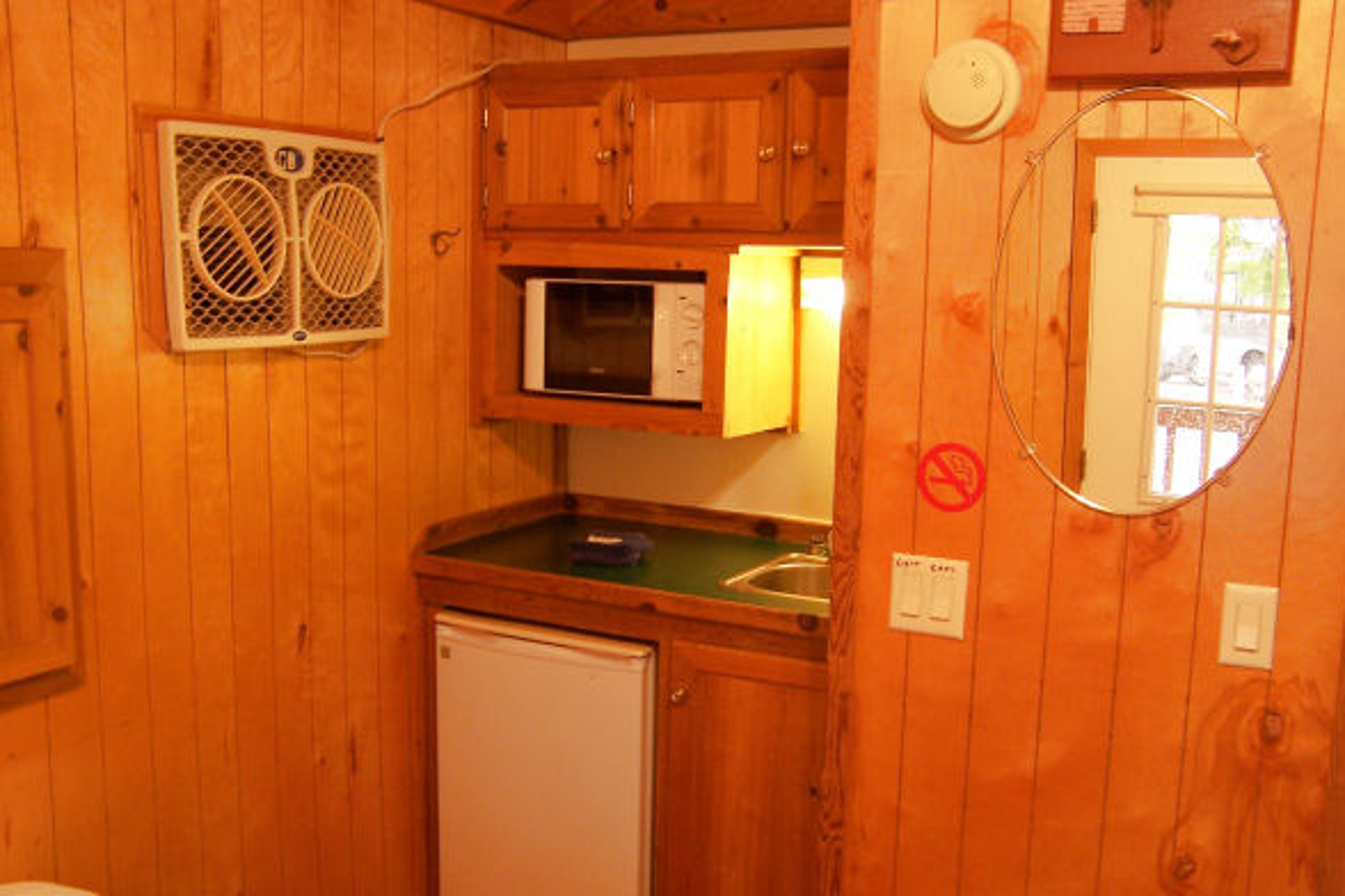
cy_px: 496
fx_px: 1308
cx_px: 668
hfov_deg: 54.4
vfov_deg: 37.8
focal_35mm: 35
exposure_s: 1/8
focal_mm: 5.5
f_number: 3.4
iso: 140
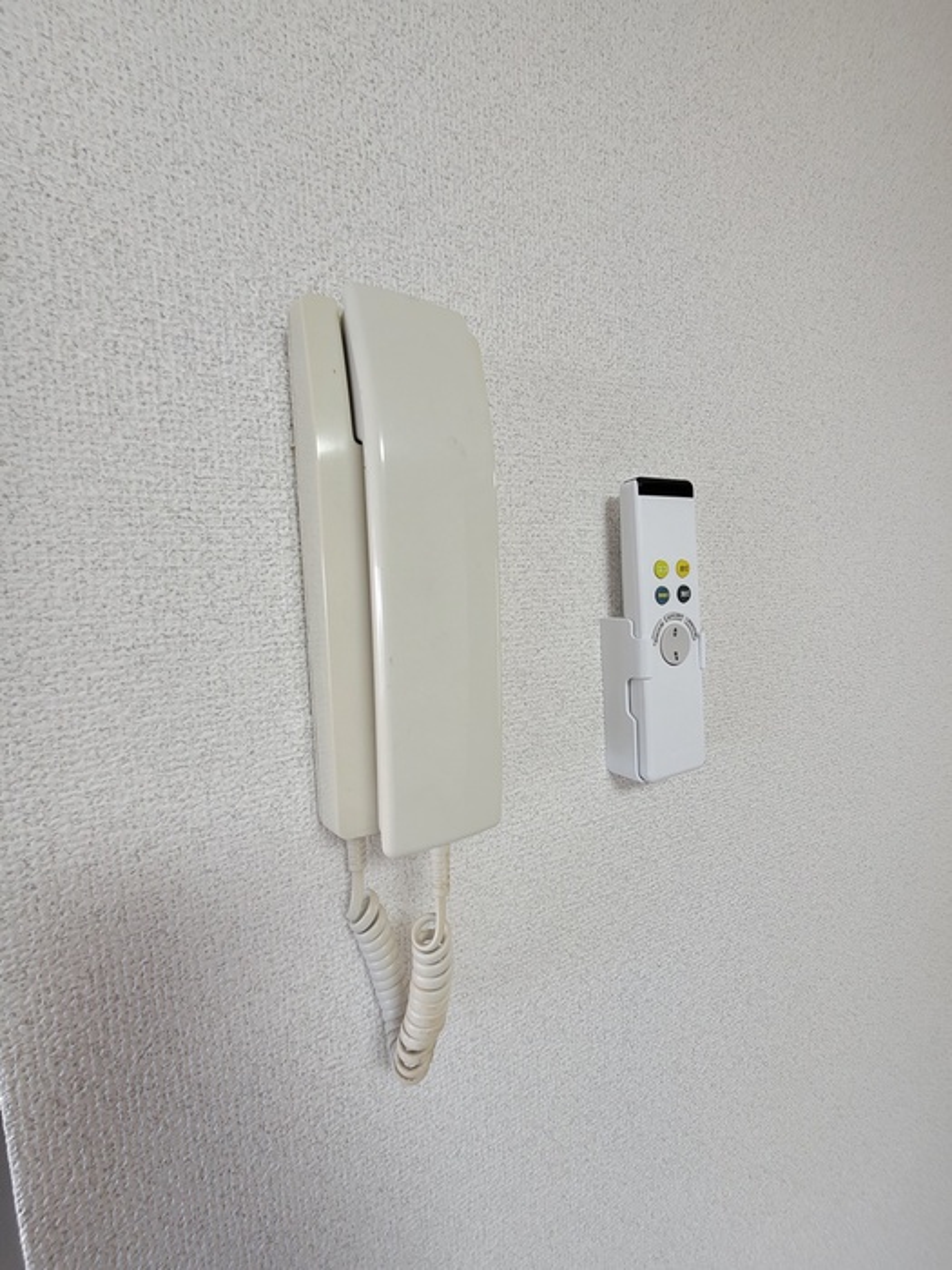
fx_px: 477
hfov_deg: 89.9
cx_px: 476
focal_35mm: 13
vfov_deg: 106.2
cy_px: 635
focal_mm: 2.2
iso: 125
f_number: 2.2
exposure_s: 1/50
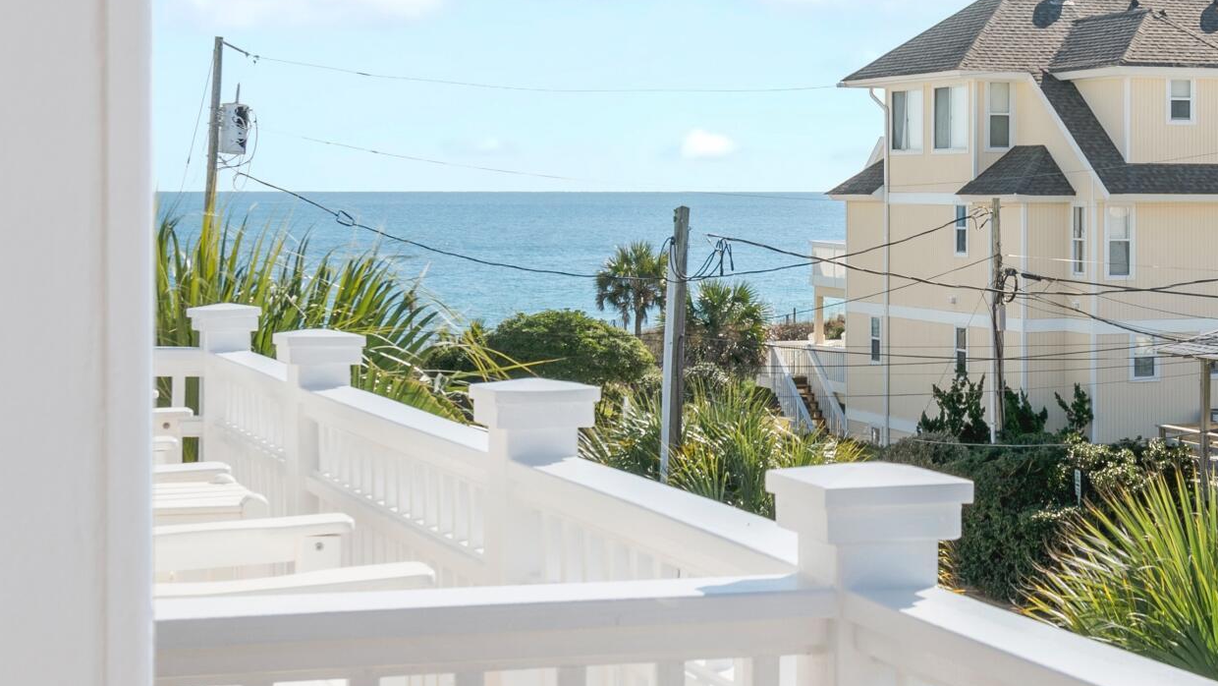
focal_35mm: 76
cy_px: 216
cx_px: 918
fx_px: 2455
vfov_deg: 15.9
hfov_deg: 27.5
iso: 100
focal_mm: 20
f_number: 7.1
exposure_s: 1/200
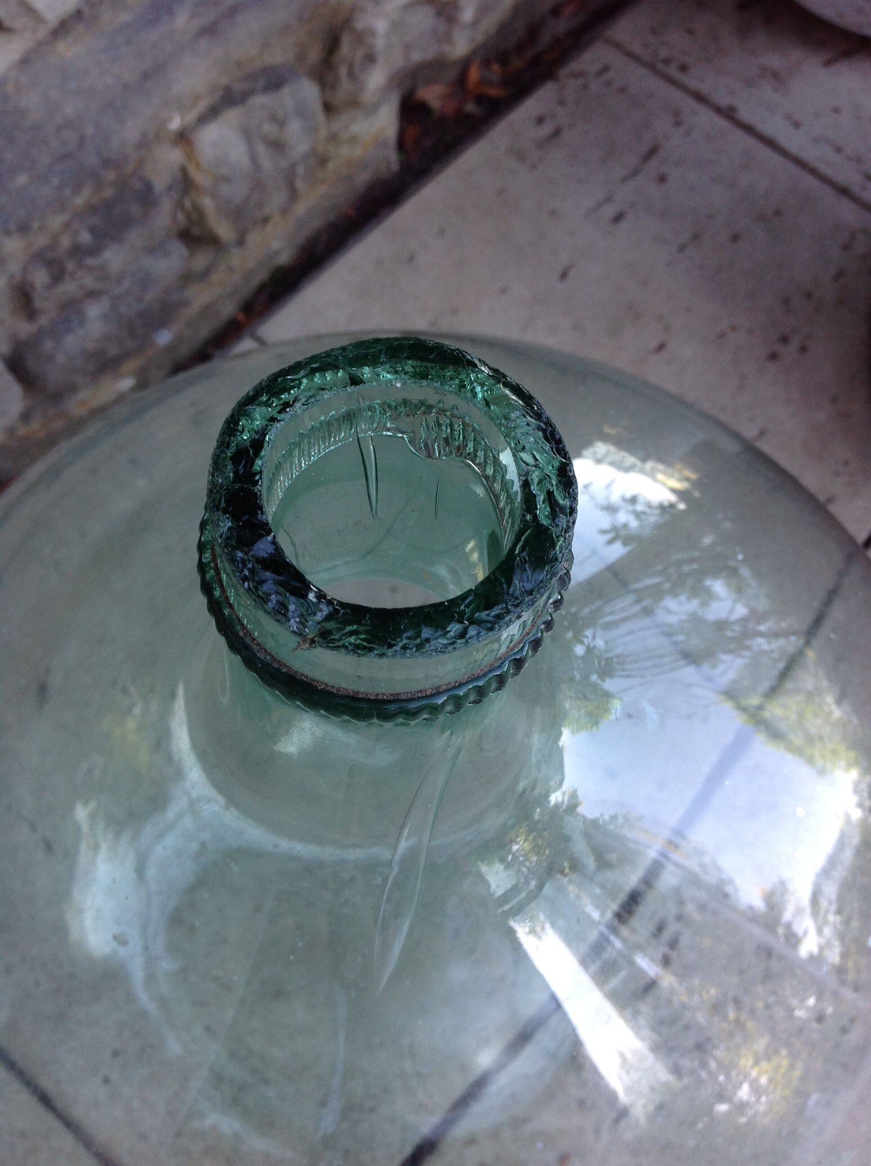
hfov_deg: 40.6
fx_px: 1177
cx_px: 436
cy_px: 583
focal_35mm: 35
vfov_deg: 52.7
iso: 64
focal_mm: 4.28
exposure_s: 1/60
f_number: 2.4
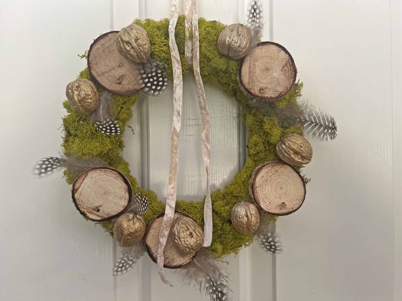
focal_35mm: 26
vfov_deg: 53.1
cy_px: 150
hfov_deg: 67.3
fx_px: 302
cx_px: 201
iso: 125
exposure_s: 1/102
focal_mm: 5.7
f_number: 1.5
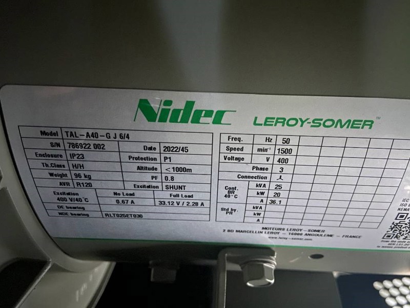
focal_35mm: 26
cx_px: 205
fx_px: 308
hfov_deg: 67.3
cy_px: 154
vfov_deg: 53.1
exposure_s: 1/8
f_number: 1.8
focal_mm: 4.25
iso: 1000
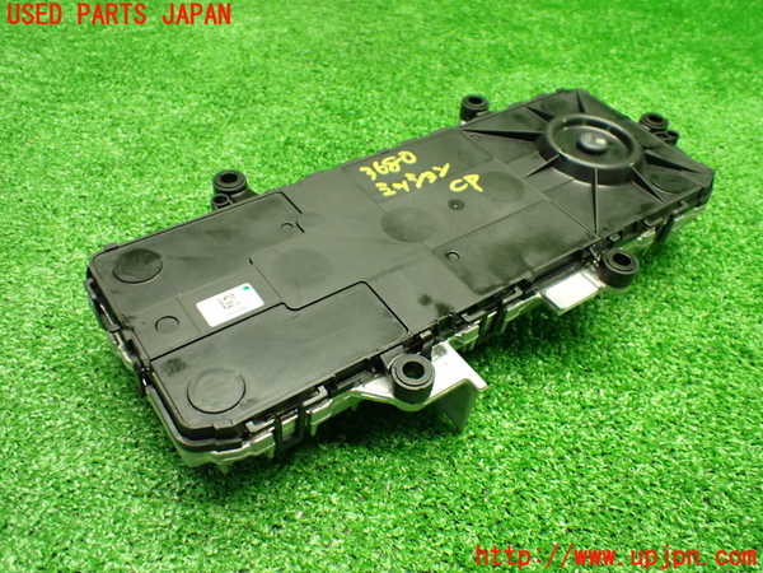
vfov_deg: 46.8
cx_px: 382
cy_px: 286
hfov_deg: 60.0
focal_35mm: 30
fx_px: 661
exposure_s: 1/100
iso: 800
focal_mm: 5.4
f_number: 2.3
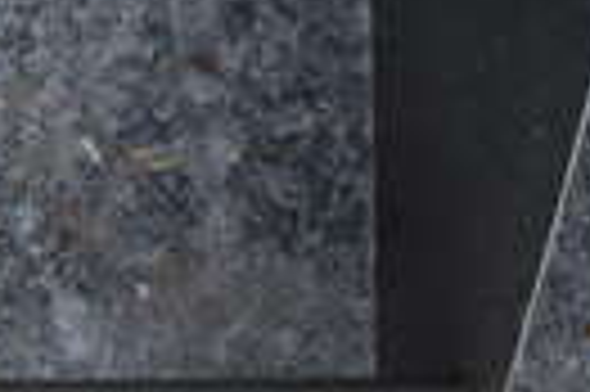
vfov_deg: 10.7
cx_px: -419
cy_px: -54
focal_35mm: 126
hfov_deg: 14.6
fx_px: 2062
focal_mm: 18
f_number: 3.5
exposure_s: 1/250
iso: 560
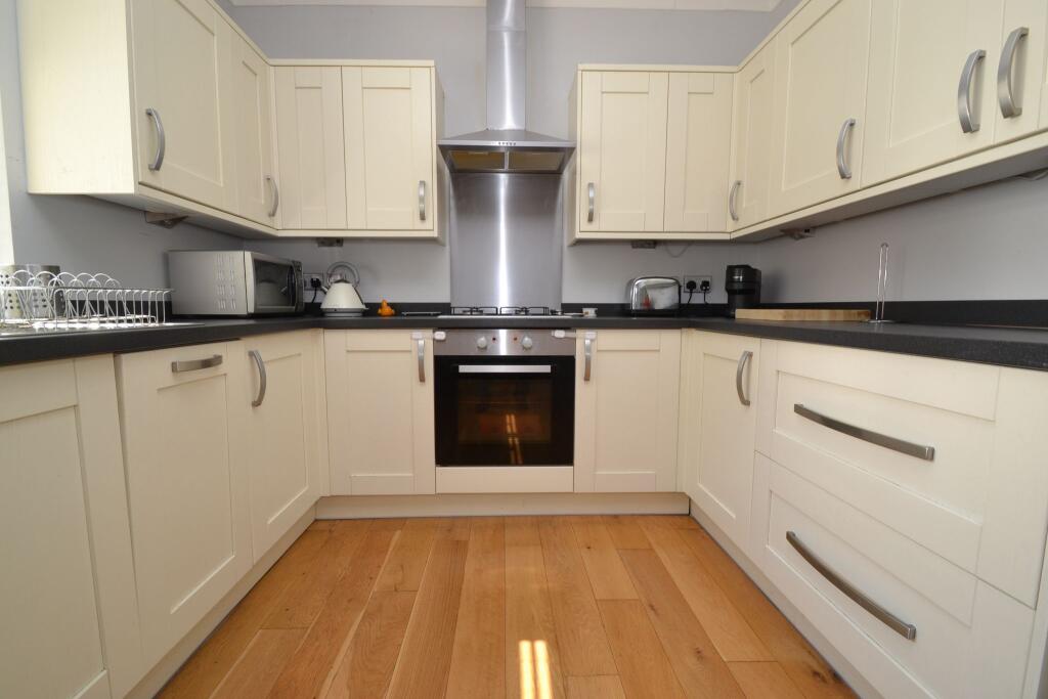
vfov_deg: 77.3
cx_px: 524
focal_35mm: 15
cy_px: 350
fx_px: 437
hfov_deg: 100.4
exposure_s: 1/125
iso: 360
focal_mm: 10
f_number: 5.6
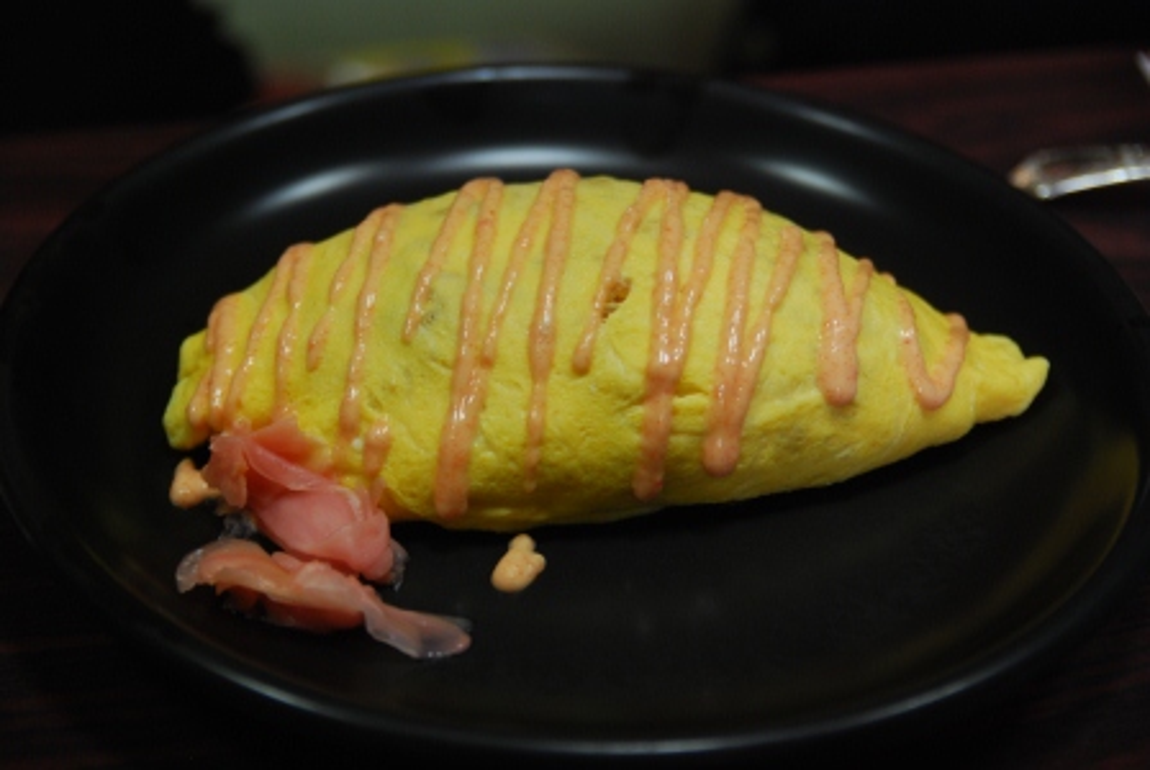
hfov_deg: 27.0
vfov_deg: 18.2
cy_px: 385
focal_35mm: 75
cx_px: 575
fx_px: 2399
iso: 400
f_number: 2.8
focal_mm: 50
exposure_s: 1/30
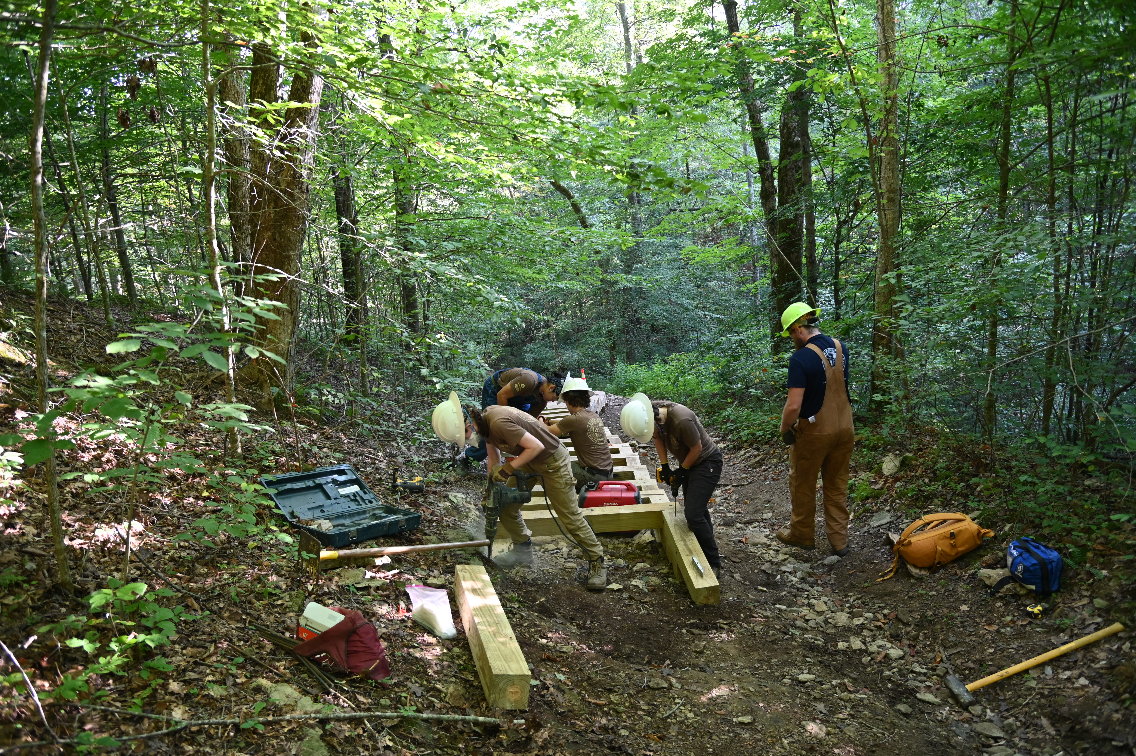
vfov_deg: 53.1
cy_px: 378
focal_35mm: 24
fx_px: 757
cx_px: 568
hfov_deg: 73.8
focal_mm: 24
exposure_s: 1/125
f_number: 4
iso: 1600
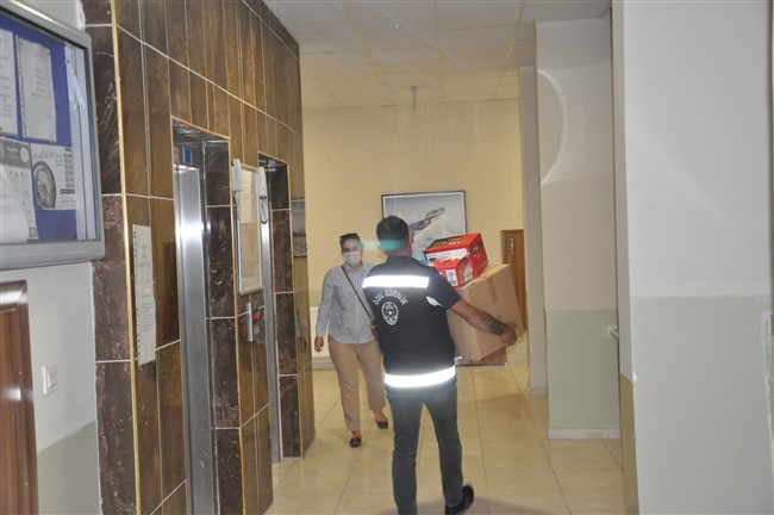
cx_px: 387
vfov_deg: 29.8
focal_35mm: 45
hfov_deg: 43.6
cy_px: 258
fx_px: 967
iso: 1600
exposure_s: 1/60
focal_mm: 30
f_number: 5
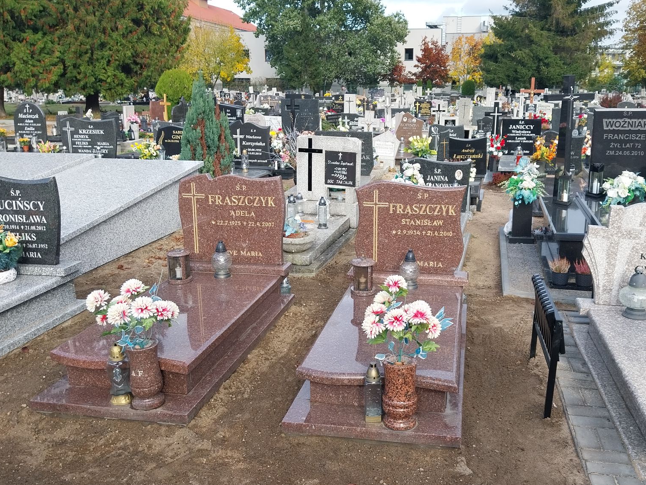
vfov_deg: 40.7
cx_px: 358
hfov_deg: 52.5
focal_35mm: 35
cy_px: 264
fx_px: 653
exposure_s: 1/261
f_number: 1.8
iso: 25
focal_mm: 4
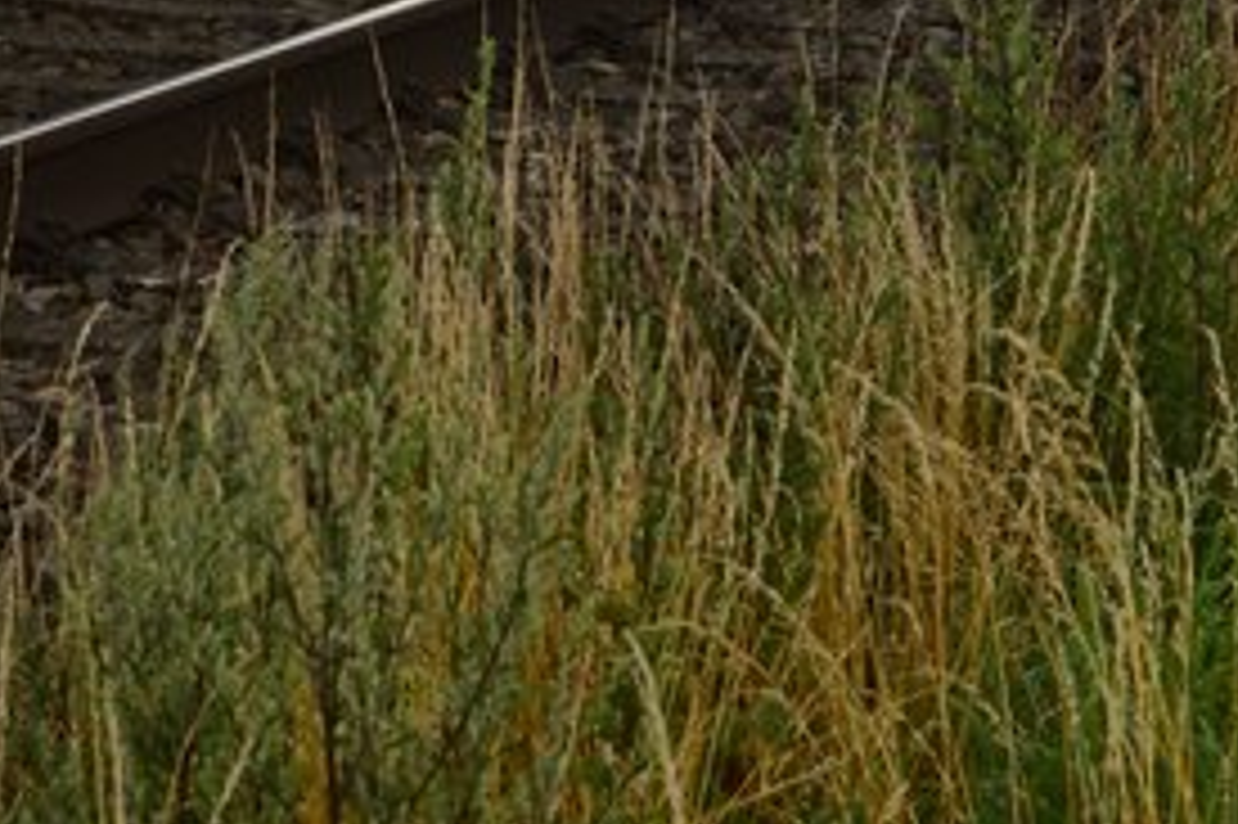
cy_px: -835
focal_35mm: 229
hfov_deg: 9.0
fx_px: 7876
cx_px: 882
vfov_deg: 5.8
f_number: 8
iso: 200
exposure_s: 1/400
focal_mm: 35
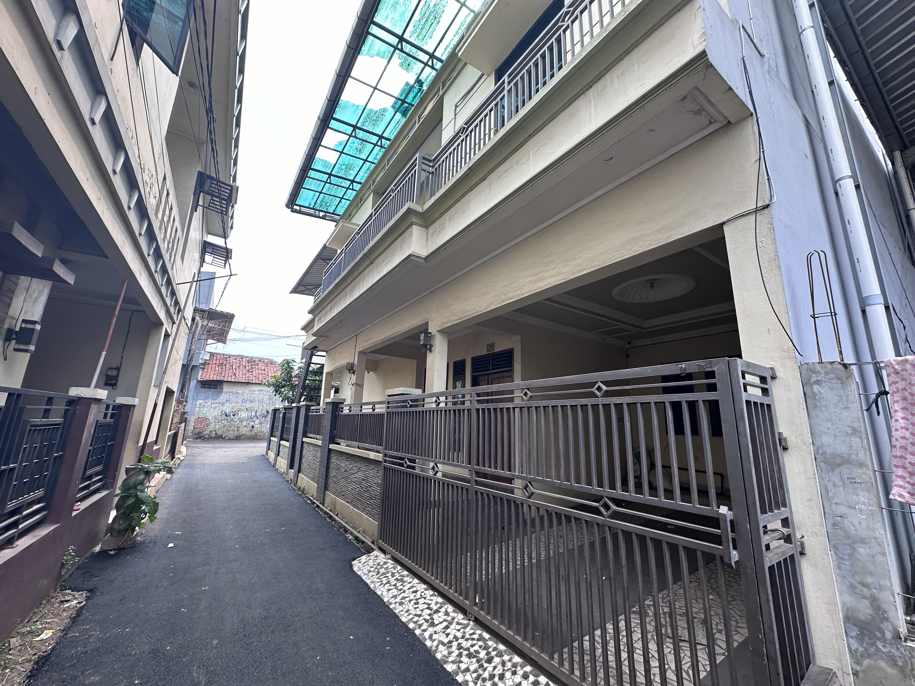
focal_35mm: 14
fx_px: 370
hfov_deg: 102.1
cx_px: 458
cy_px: 343
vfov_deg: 85.7
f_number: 2.2
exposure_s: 1/162
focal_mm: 2.22
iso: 40
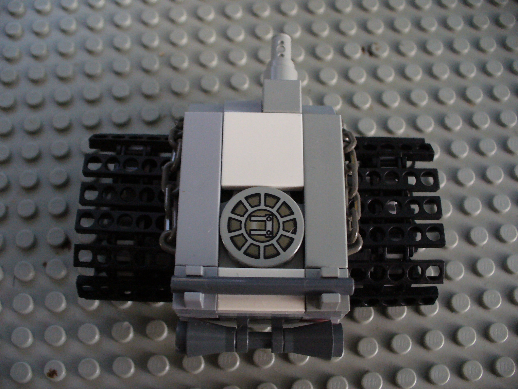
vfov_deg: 38.7
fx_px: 554
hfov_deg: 50.1
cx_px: 259
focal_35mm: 37
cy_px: 194
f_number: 2.8
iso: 200
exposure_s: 1/10
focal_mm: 6.1
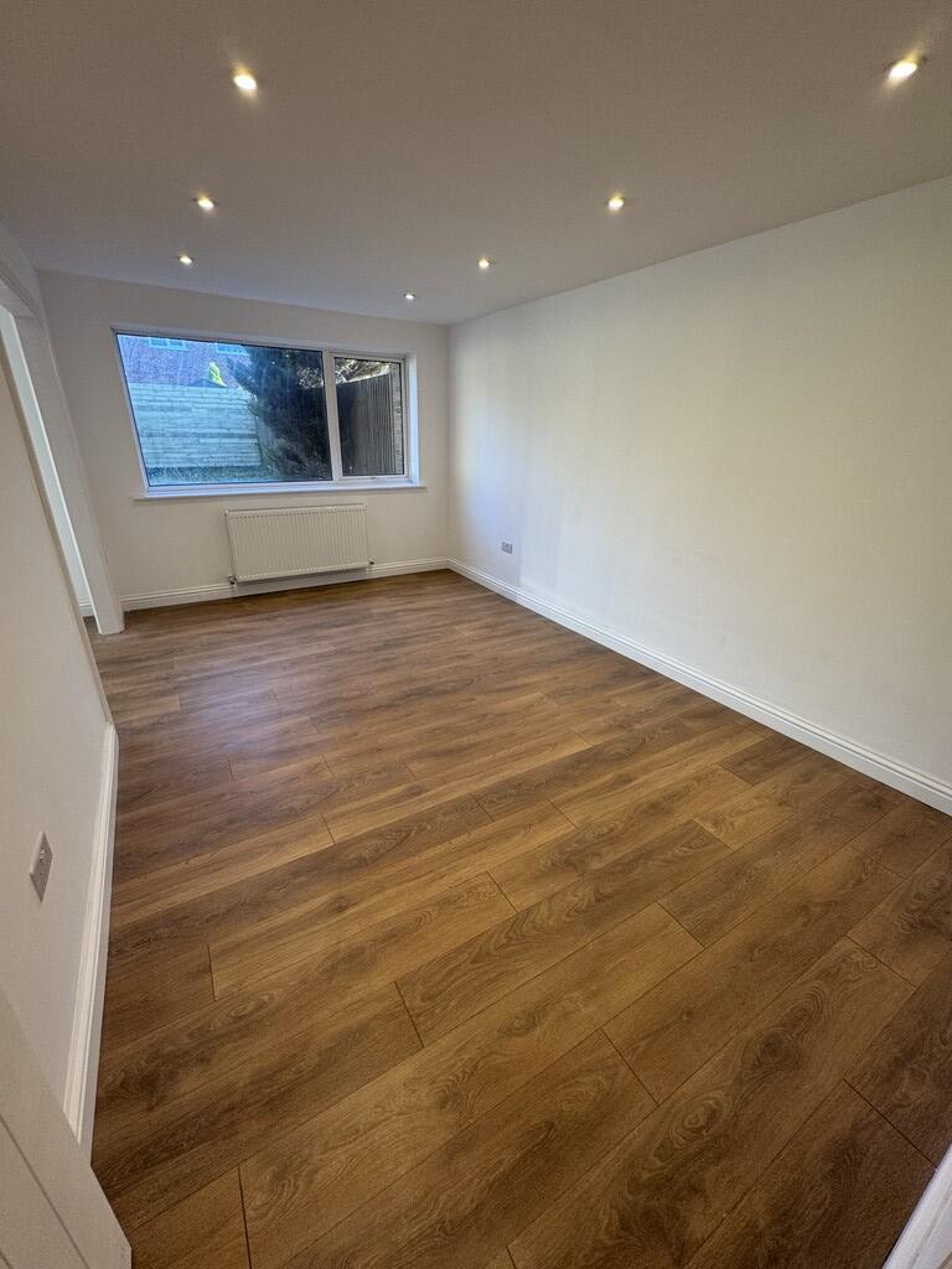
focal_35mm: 14
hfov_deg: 85.7
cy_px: 634
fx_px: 513
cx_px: 476
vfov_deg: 102.1
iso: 125
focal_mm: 2.22
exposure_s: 1/100
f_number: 2.2
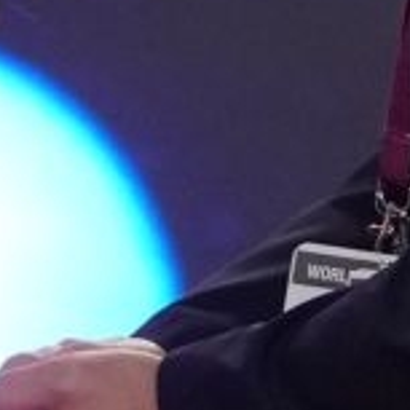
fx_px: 13239
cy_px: 153
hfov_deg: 1.8
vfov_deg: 1.8
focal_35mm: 988
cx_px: 129
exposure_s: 1/1000
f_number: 2.8
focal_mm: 99
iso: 2500
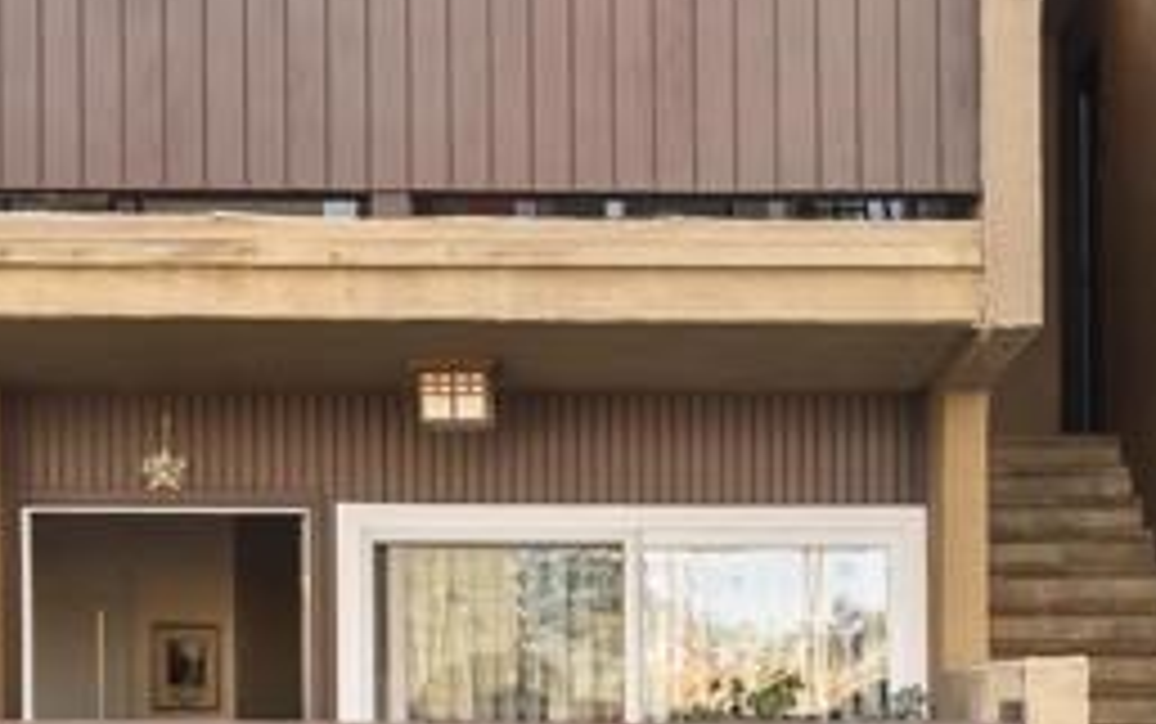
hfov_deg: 31.4
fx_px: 2049
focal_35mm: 65
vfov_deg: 19.8
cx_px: 684
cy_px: 135
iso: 500
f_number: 8
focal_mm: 16
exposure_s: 1/30
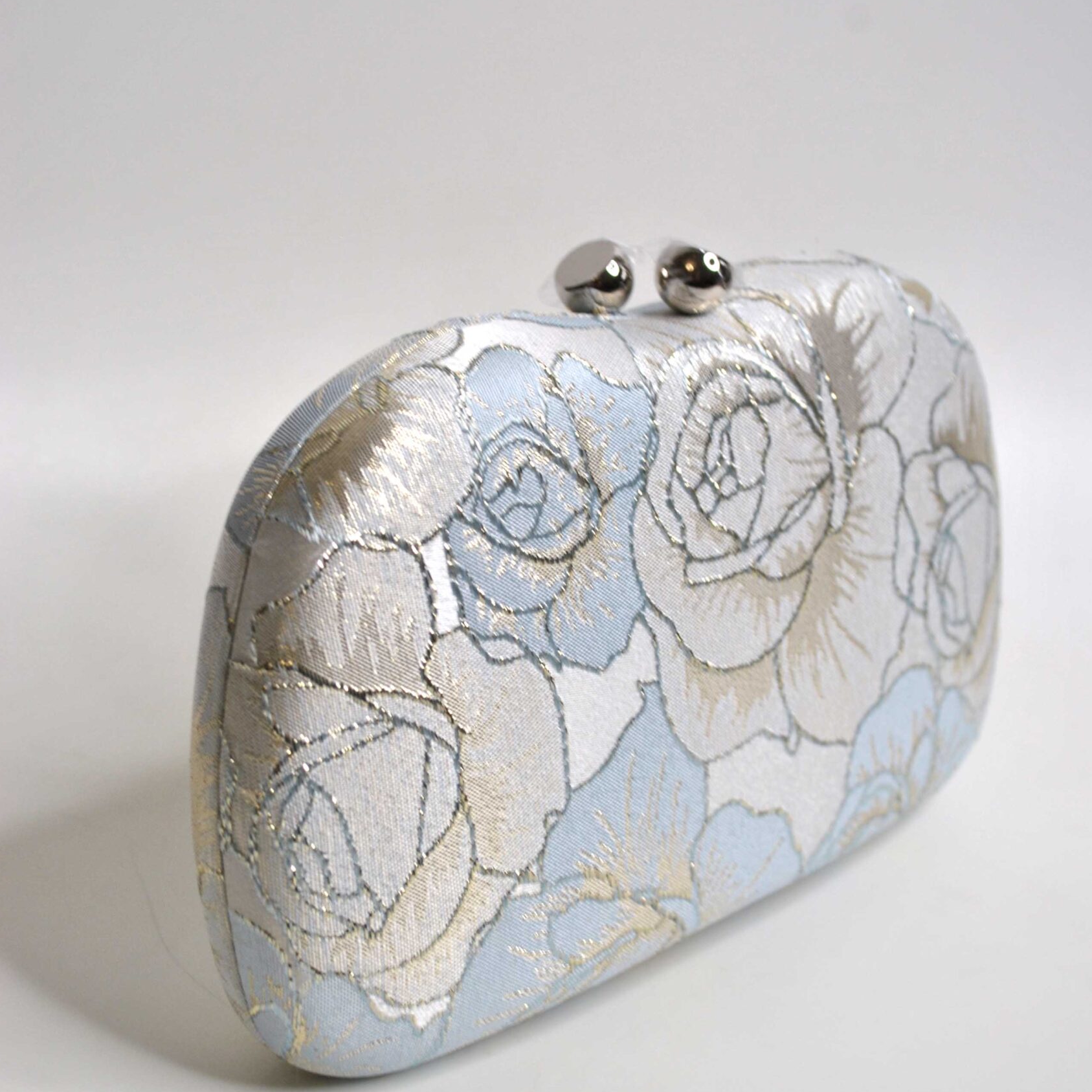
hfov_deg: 27.7
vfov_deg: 27.7
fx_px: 2213
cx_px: 551
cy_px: 534
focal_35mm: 62
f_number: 4.8
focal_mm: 32
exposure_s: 1/160
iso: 200
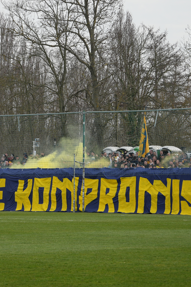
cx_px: 54
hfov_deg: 7.6
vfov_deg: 11.4
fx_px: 1440
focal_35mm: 181
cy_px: 143
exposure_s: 1/250
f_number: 5.6
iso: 100
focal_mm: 80
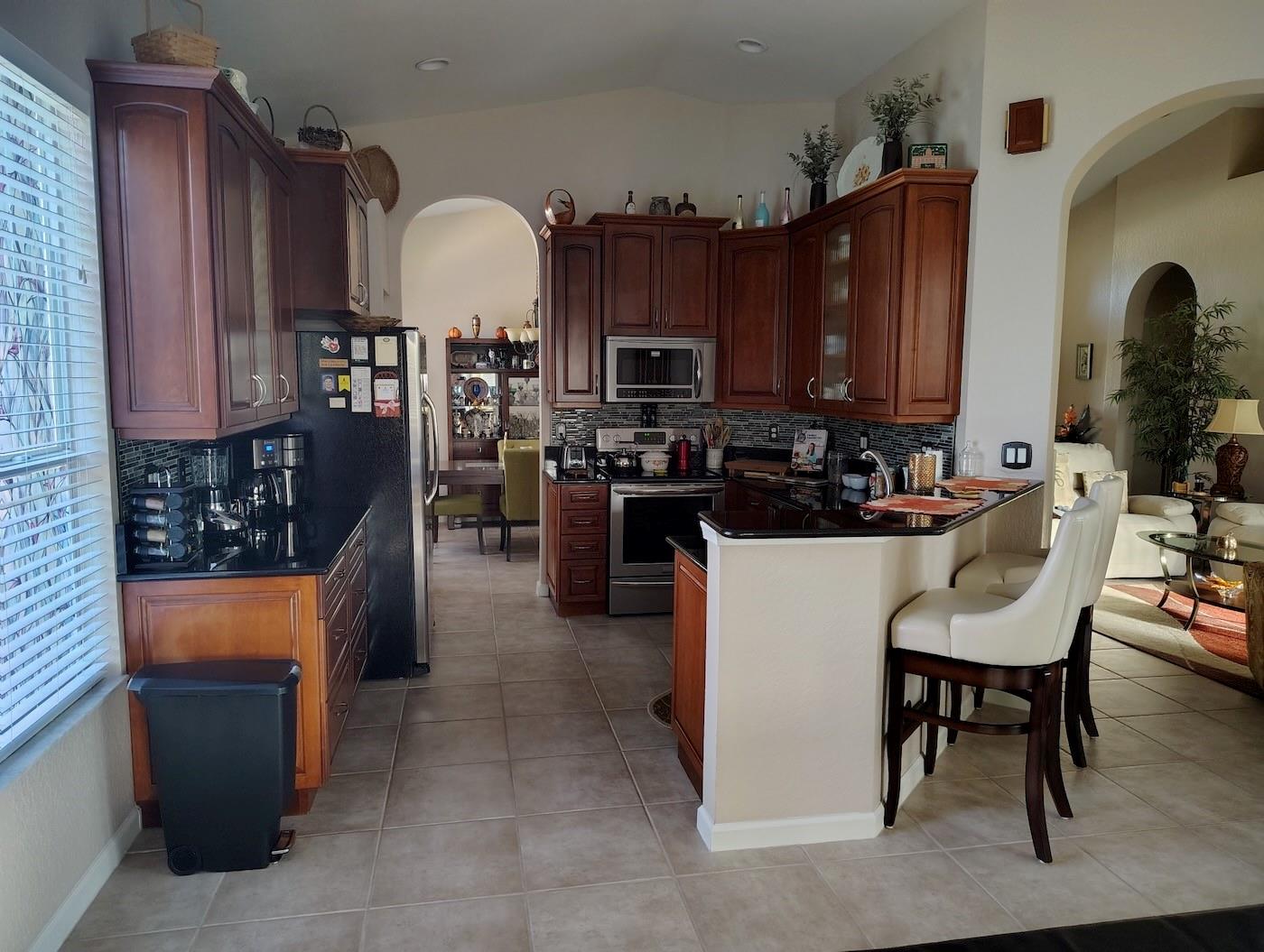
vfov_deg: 57.0
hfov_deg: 71.5
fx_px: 878
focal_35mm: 24
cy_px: 476
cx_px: 632
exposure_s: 1/60
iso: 1659
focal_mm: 5.56
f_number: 1.8
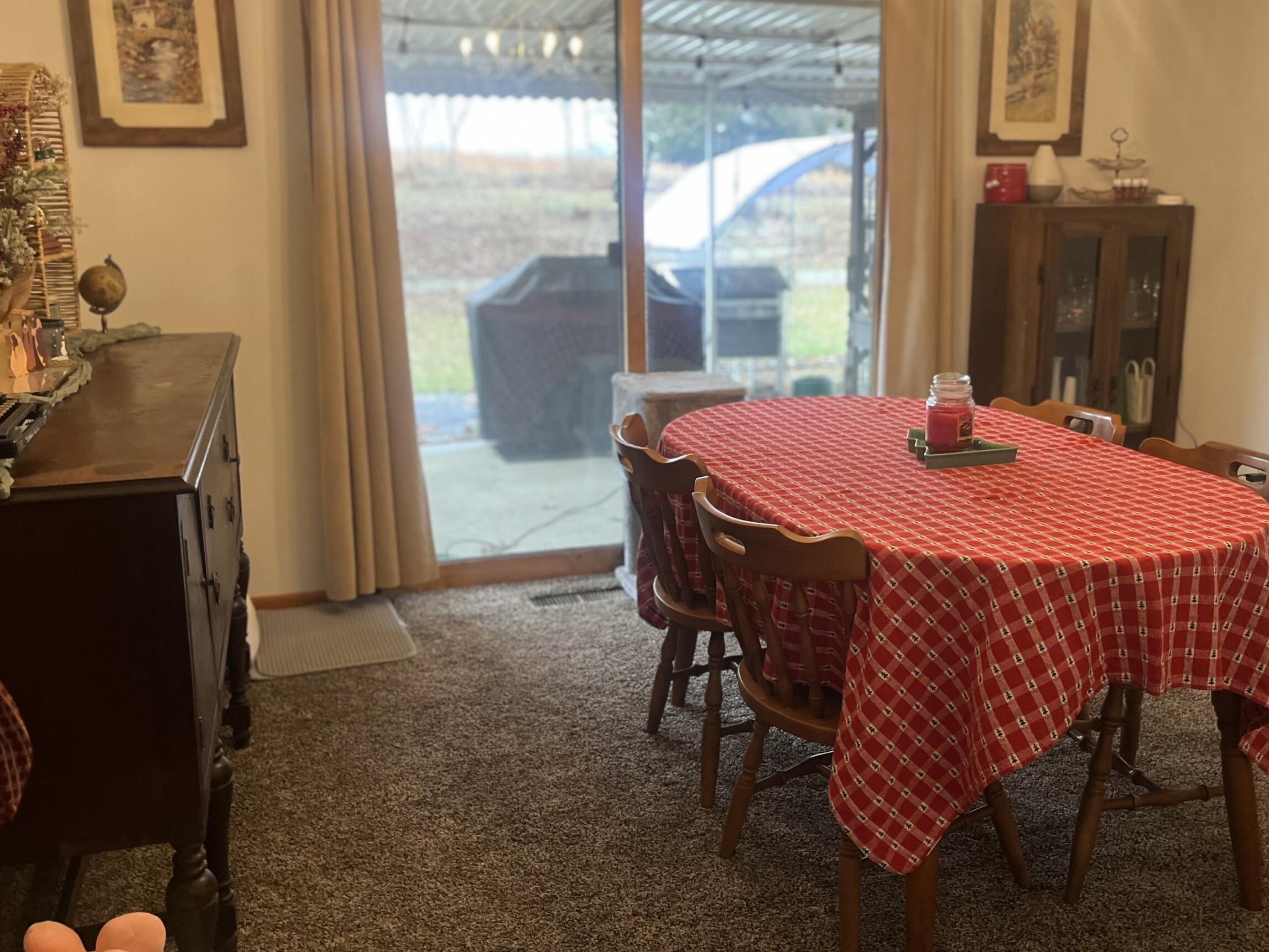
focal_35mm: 34
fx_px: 1247
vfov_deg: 41.7
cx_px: 741
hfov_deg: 53.7
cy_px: 425
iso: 250
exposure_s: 1/60
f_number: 1.6
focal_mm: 5.1
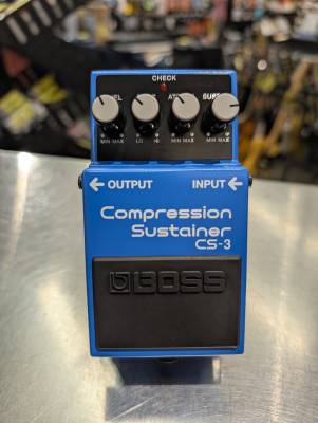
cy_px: 212
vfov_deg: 71.5
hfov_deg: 56.9
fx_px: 293
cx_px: 159
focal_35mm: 24
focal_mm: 6.9
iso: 30
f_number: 1.68
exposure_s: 1/60
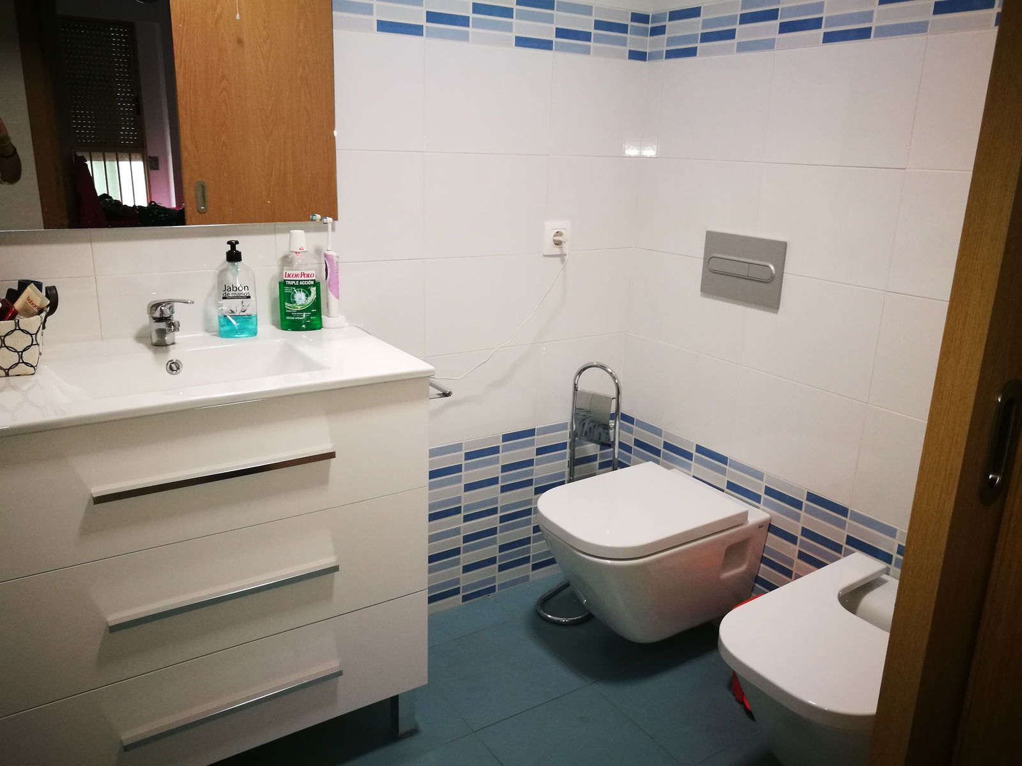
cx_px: 511
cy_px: 383
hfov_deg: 65.3
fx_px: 797
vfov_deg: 51.4
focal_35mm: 27
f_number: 2.2
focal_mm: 4.5
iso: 250
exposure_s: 1/33.3
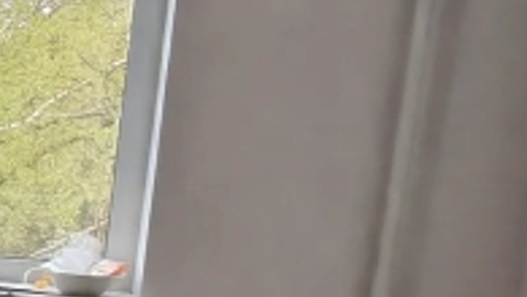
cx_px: -1059
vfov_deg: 10.8
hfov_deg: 11.3
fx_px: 1566
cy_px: 266
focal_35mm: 112
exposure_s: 1/50
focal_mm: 1.96
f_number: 2.2
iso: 80
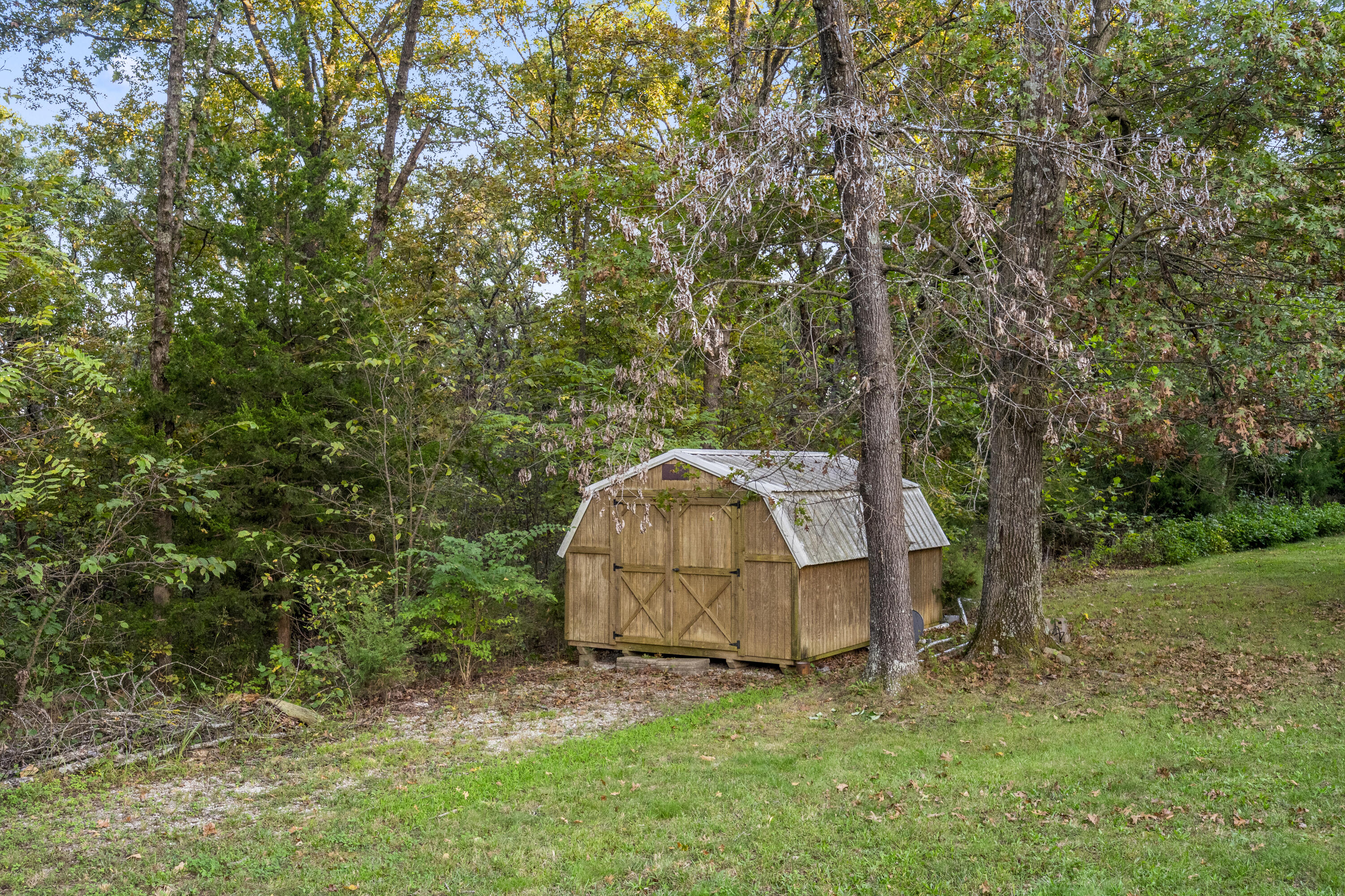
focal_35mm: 35
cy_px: 448
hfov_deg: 54.4
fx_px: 1308
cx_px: 672
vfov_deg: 37.9
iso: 1600
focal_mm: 35
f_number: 9
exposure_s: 1/80
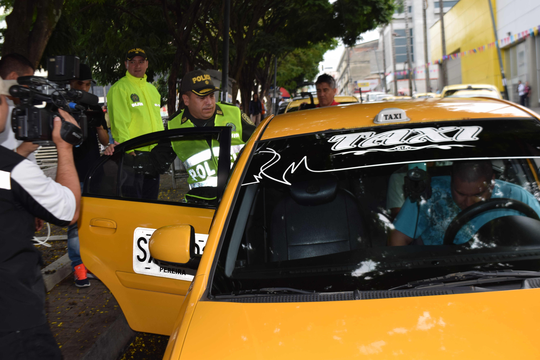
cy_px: 180
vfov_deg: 16.6
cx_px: 270
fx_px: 1237
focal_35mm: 82
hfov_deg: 24.6
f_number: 8
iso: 100
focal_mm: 55
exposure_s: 1/125
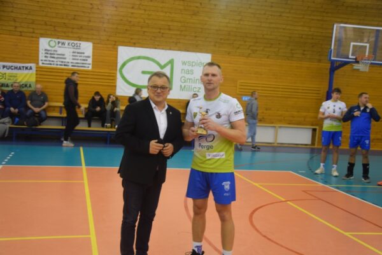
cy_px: 128
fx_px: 477
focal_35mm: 45
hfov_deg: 43.6
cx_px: 191
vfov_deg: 29.9
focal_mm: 30
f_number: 4.2
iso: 1600
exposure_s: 1/60
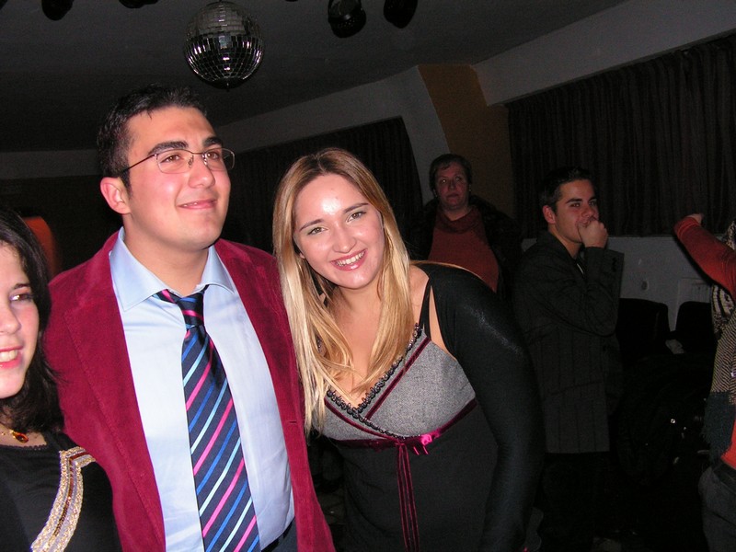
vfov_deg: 39.7
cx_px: 368
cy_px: 276
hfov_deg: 51.4
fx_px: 765
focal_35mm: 36
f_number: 3.2
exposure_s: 1/40
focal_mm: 6
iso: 200
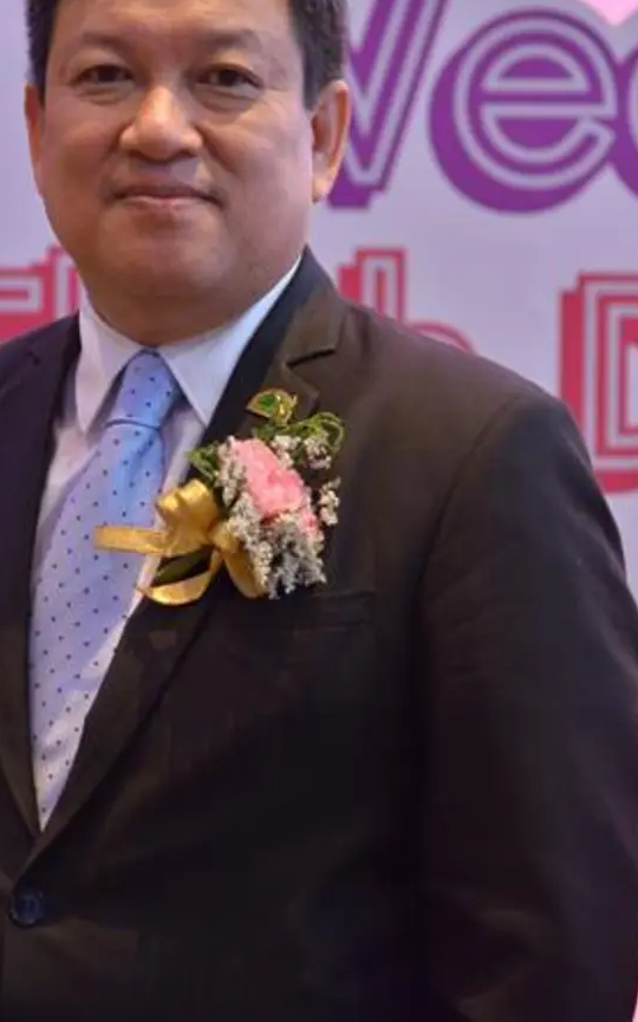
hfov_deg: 10.0
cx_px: 190
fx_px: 3647
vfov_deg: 15.9
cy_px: 332
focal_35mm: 131
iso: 2000
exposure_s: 1/125
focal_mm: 95
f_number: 4
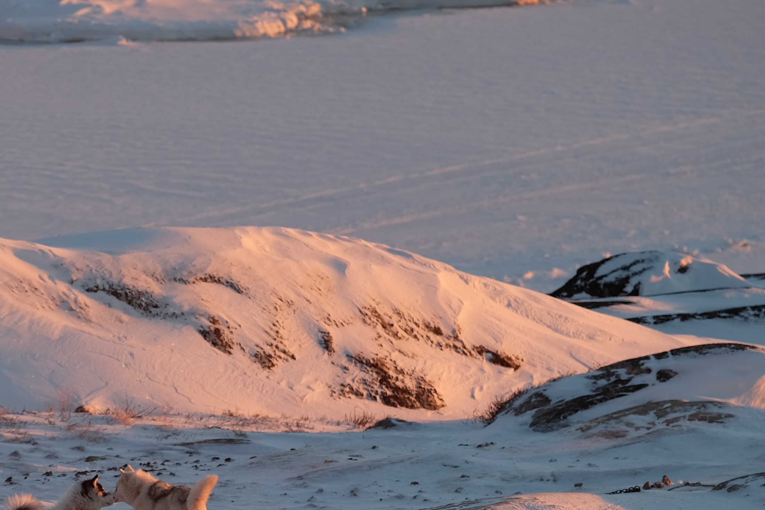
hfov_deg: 4.4
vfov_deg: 2.9
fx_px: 9965
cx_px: 122
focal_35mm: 469
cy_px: 528
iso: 200
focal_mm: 140
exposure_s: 1/140
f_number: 5
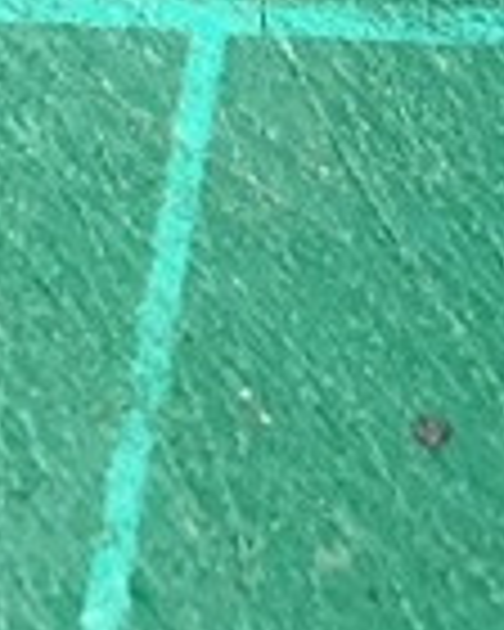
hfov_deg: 6.9
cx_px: 1046
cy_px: -472
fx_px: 4009
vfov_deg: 8.7
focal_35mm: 215
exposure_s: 1/30
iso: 125
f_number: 2.2
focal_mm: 4.15
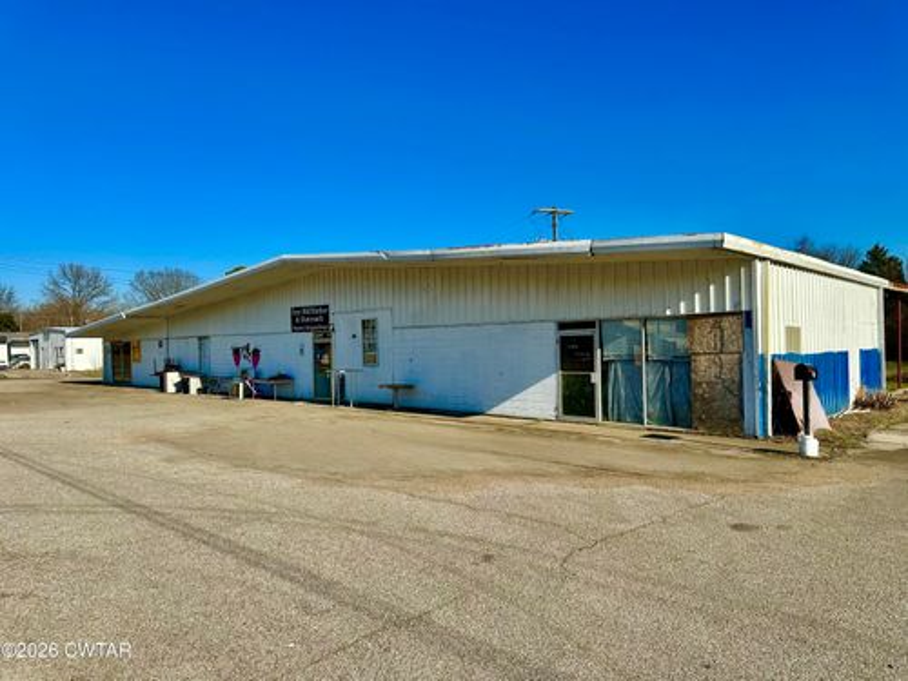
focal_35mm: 24
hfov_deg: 71.6
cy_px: 340
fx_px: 630
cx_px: 454
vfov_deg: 56.8
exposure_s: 1/5525
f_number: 1.78
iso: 80
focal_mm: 6.86
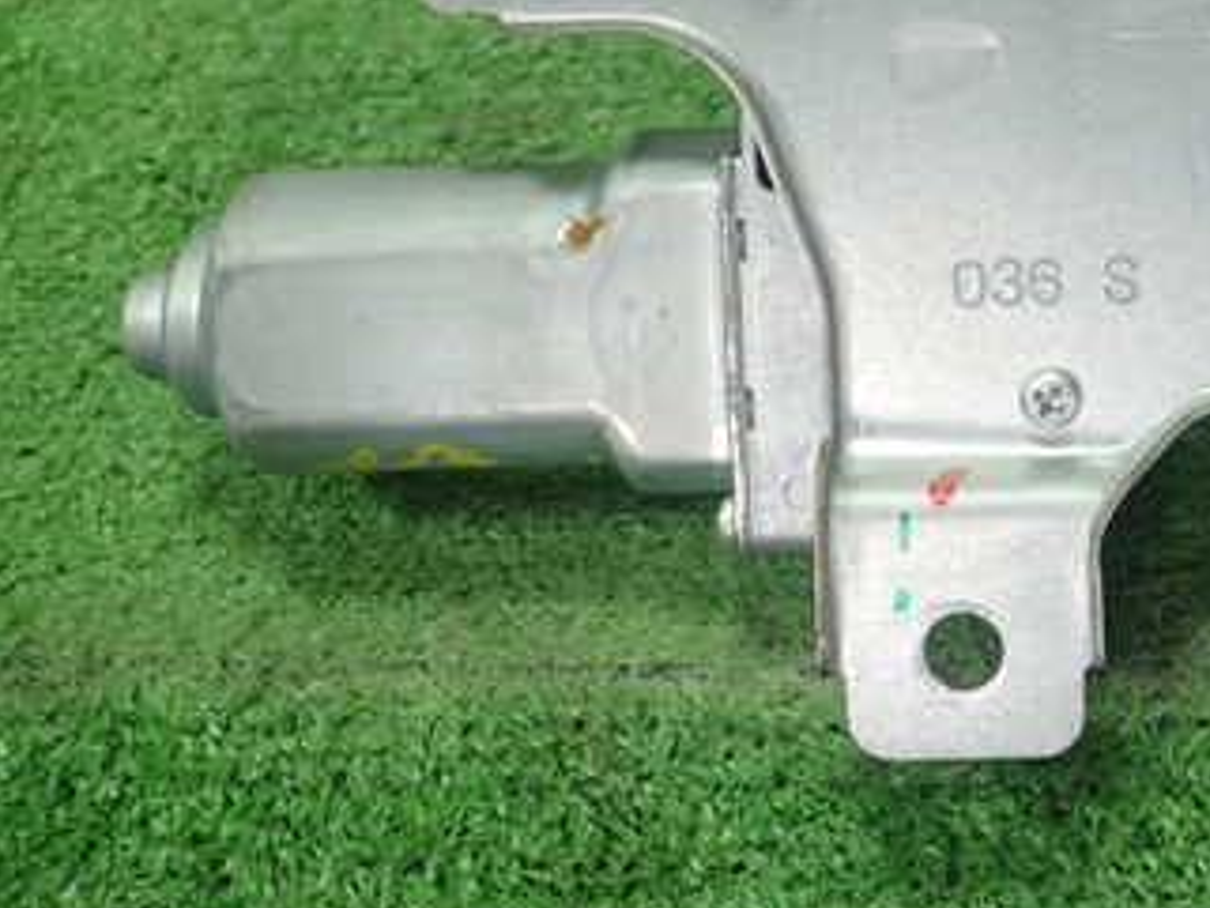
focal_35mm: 56
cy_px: 177
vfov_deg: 25.6
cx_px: 1055
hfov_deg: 32.8
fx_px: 1958
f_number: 2.3
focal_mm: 5.5
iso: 250
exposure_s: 1/125
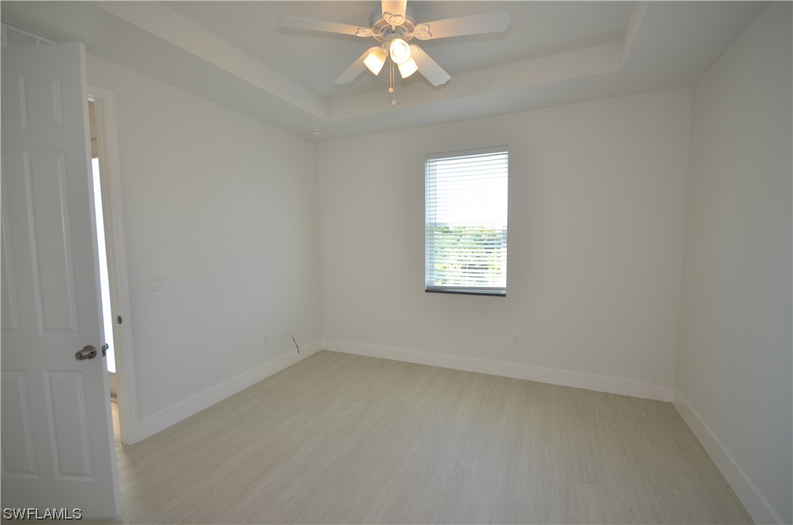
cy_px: 262
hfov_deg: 100.5
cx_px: 396
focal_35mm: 15
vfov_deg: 77.1
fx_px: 330
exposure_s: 1/80
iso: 200
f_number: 4.5
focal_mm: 10
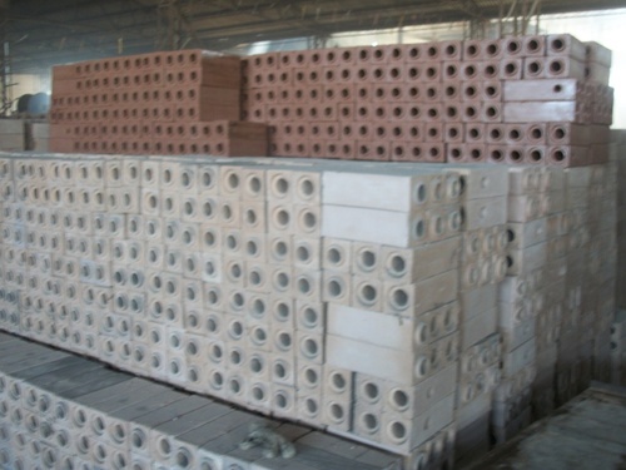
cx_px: 313
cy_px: 235
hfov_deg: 46.8
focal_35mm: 40
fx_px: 723
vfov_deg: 36.0
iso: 142
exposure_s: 1/8
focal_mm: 7.1
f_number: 3.2
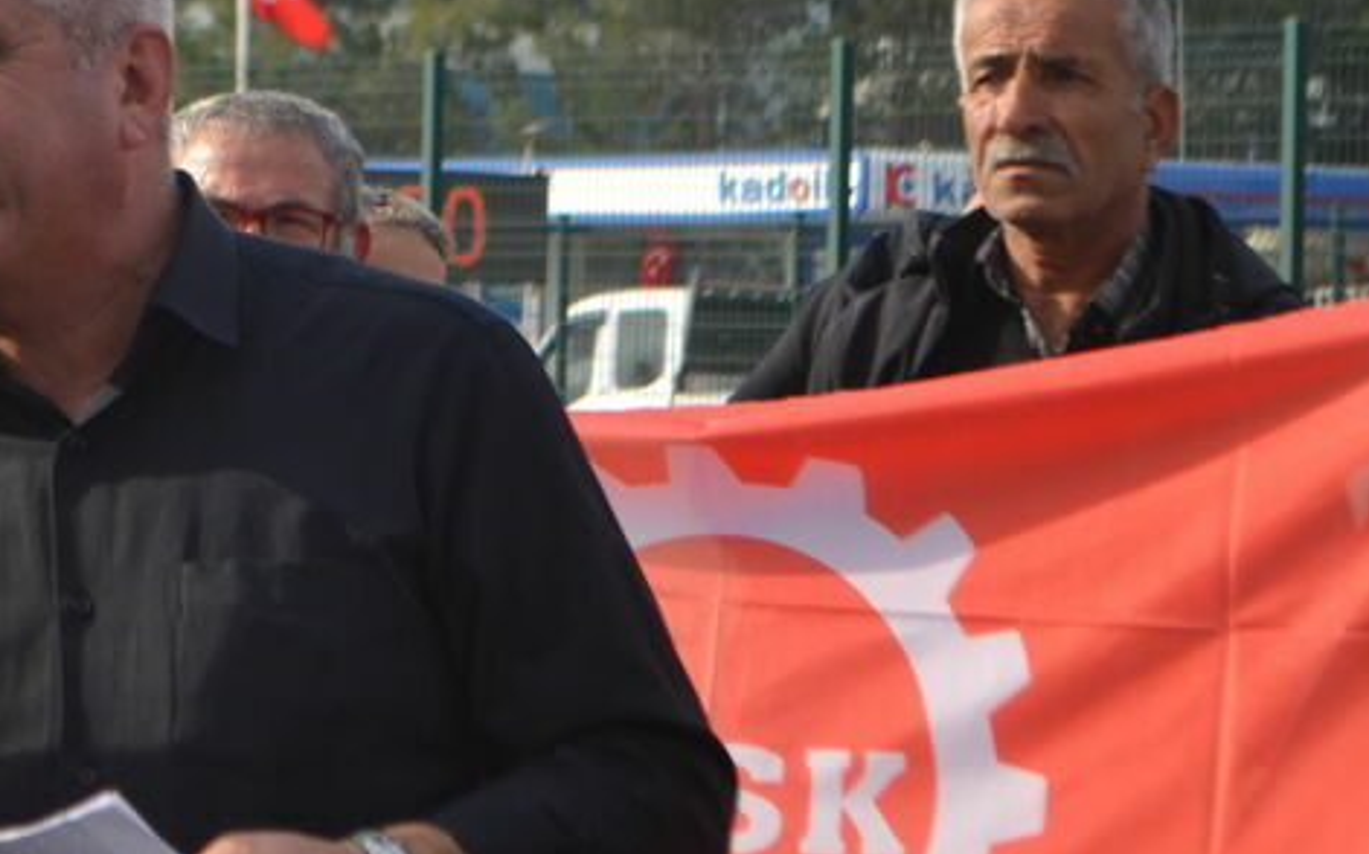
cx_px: -26
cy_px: 7
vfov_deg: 5.7
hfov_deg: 9.1
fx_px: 8518
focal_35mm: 228
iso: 100
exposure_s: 1/200
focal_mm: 55
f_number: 7.1
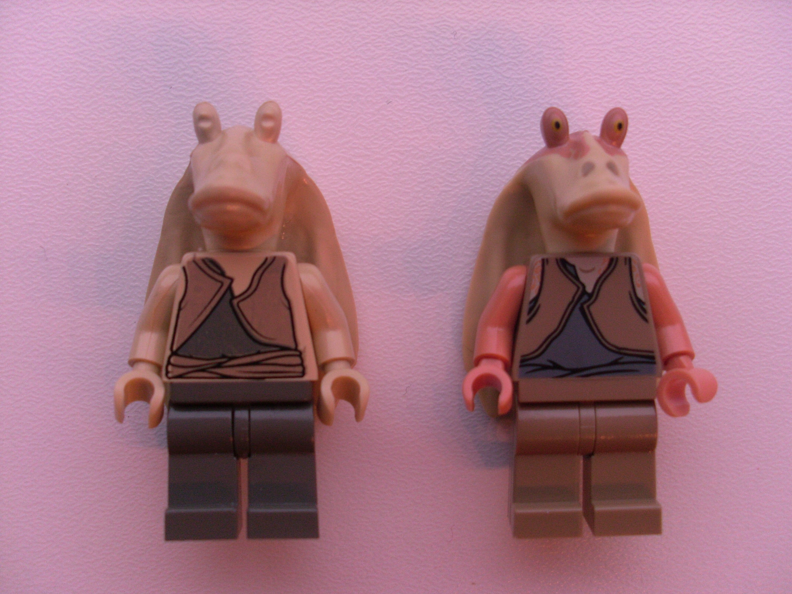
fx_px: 892
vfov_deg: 36.8
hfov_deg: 47.9
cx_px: 401
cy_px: 302
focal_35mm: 39
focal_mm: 6.3
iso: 100
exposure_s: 1/60
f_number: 3
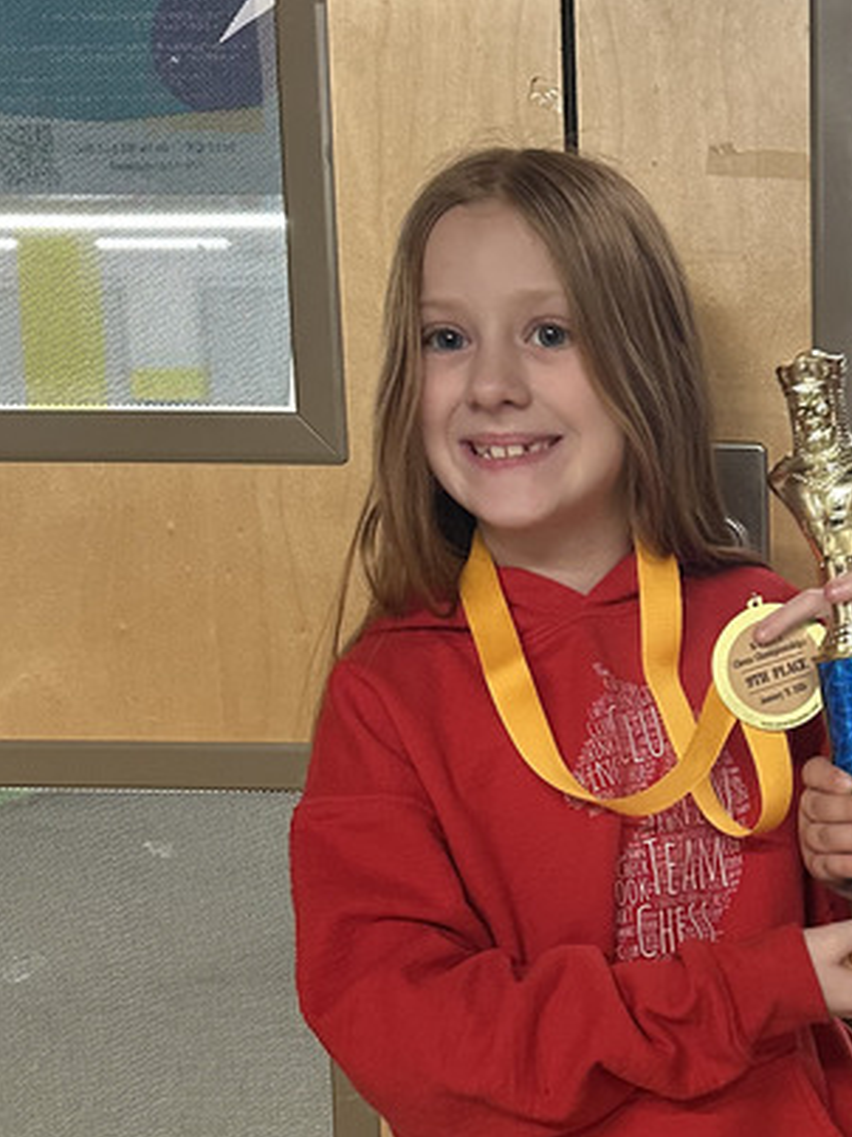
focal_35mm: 61
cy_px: 877
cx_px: 897
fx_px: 2003
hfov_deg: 22.8
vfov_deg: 31.0
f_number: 1.78
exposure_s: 1/60
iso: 400
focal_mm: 6.86
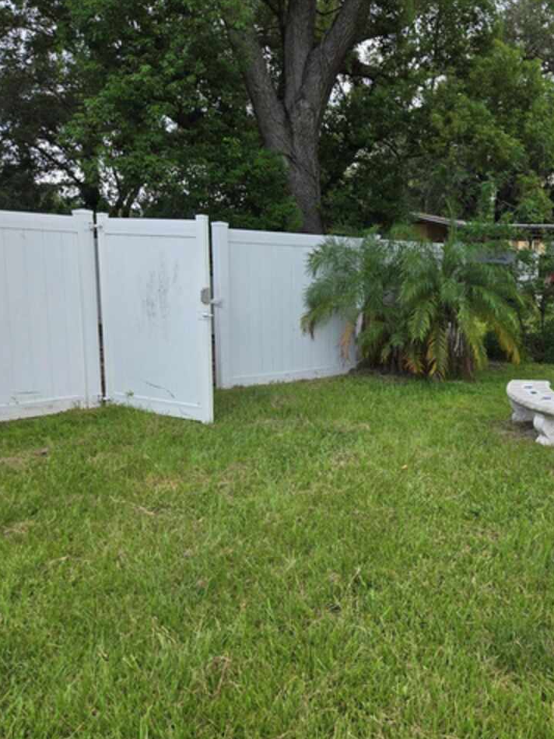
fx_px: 662
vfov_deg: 58.4
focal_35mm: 31
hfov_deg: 43.8
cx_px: 420
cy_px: 370
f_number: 1.8
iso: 25
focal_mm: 5.4
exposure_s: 1/880
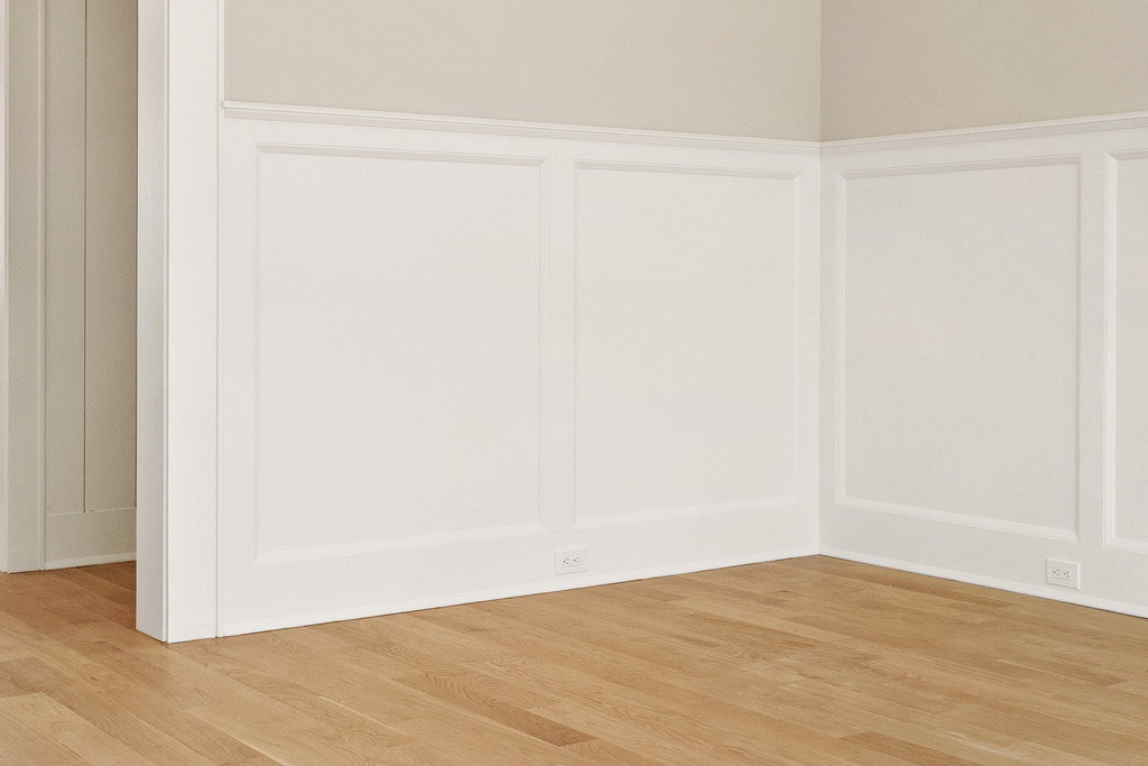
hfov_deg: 38.7
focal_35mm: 51
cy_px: 282
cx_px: 705
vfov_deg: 26.4
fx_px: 1626
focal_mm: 17
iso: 320
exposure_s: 1/20
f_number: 8
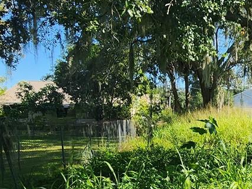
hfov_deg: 32.8
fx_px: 357
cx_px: 294
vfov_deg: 28.4
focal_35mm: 49
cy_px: 174
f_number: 2.2
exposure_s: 1/895
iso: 50
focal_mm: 2.2
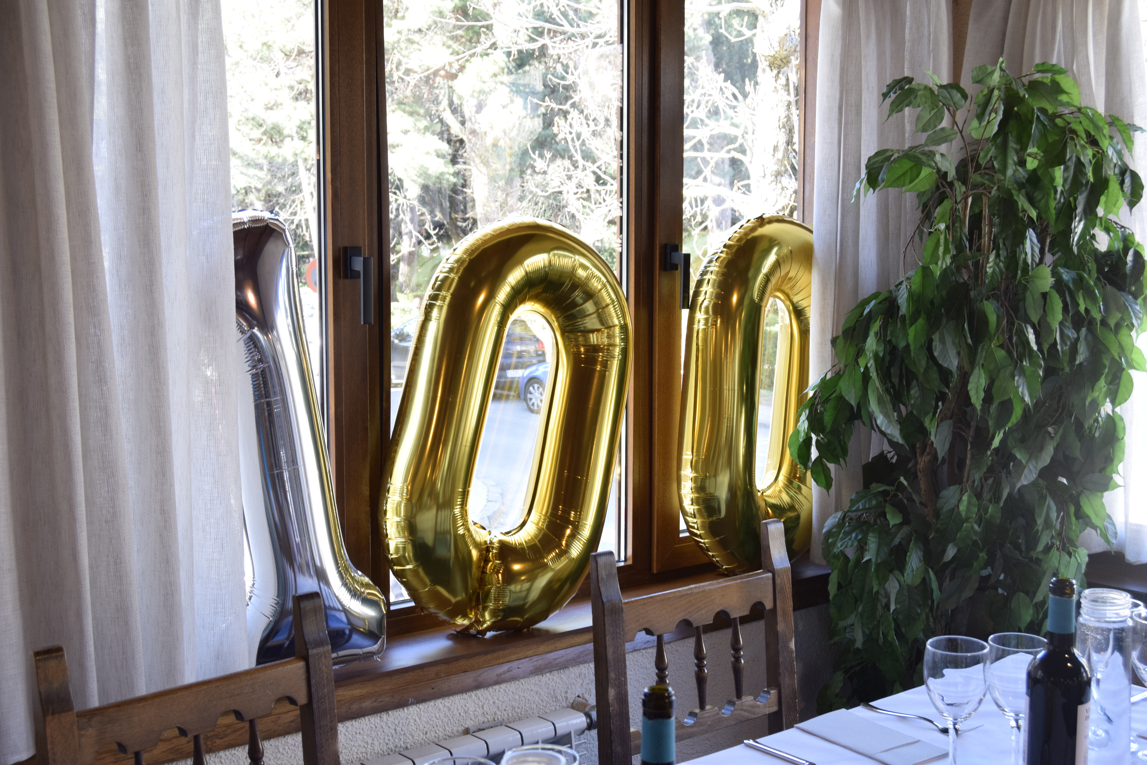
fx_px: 1434
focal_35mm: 45
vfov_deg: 29.9
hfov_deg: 43.6
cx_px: 574
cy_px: 382
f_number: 6.3
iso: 800
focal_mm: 30
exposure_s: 1/60
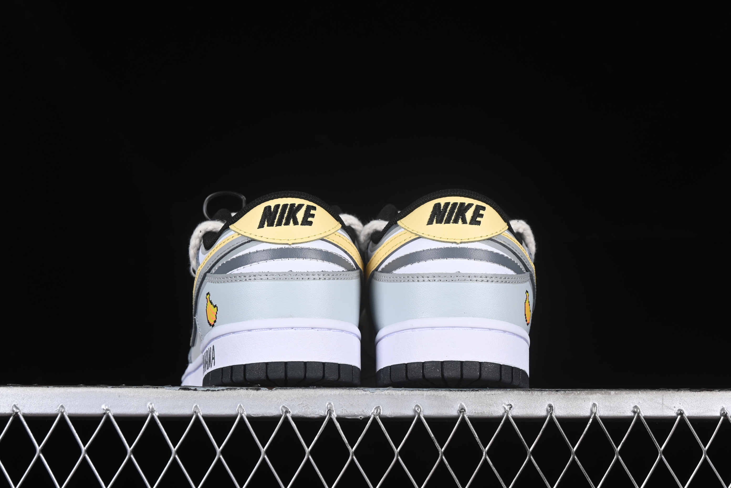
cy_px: 244
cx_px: 366
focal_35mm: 75
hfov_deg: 27.0
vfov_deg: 18.2
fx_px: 1523
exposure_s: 1/80
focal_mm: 50
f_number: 8
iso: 160
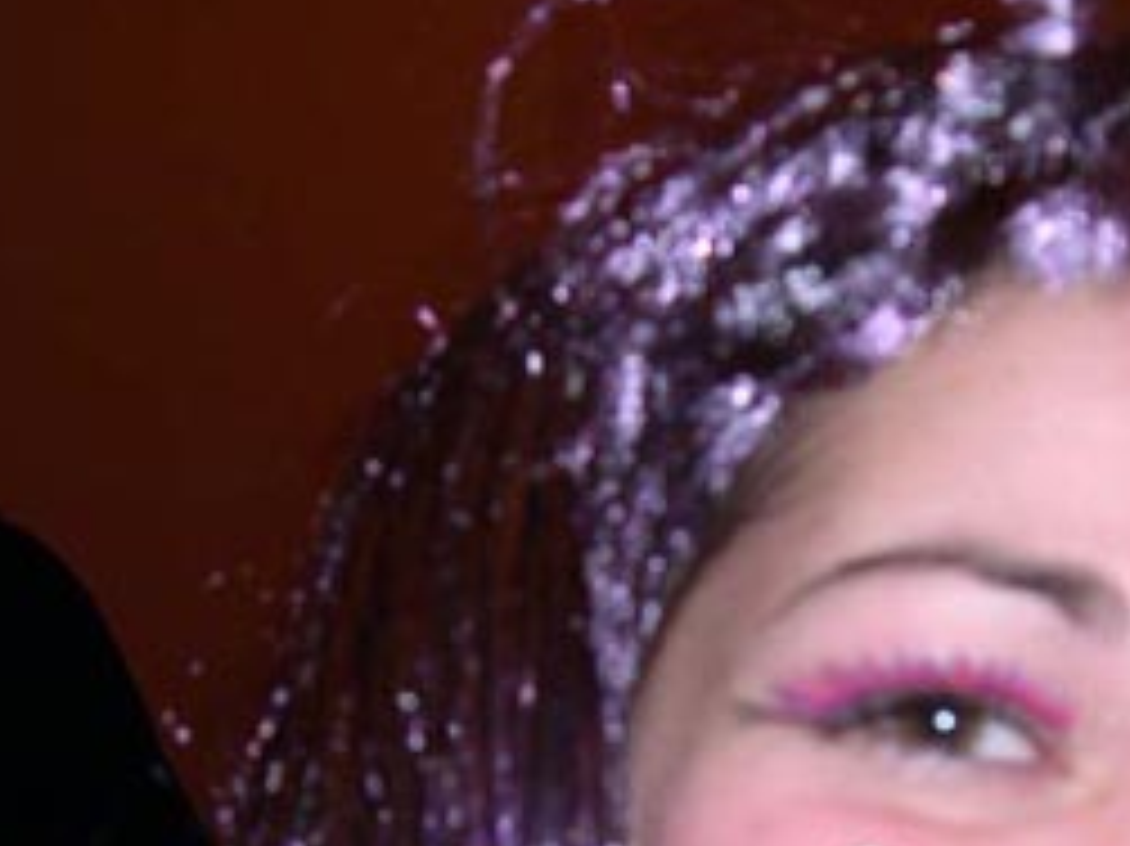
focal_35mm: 91
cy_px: 828
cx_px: 936
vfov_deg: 15.9
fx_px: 2969
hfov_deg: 21.2
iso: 100
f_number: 2.8
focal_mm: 8
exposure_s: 1/60
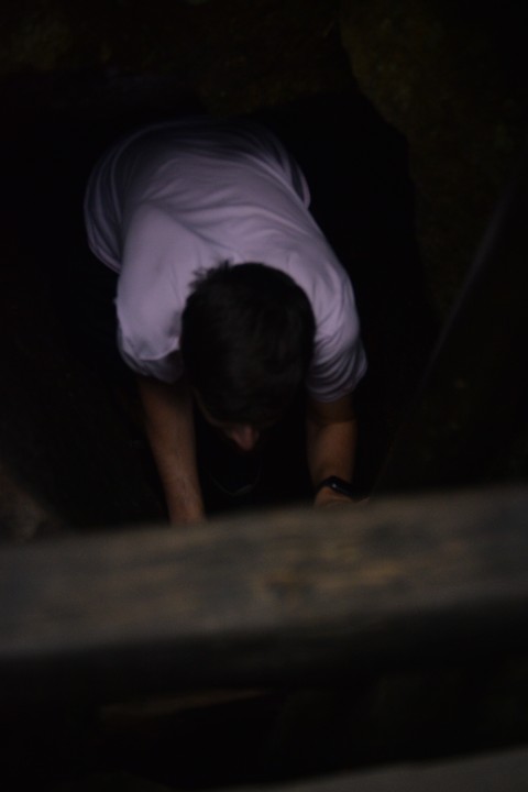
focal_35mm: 93
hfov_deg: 14.7
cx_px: 264
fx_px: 2046
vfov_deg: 21.9
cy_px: 396
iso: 1600
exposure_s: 1/2000
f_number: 4.5
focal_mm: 62
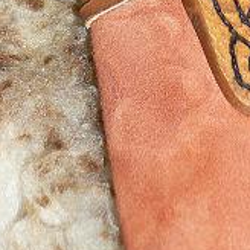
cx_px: 181
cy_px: -242
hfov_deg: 12.7
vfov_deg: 11.5
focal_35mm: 137
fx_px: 1119
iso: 100
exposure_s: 1/25
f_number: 2.8
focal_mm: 6
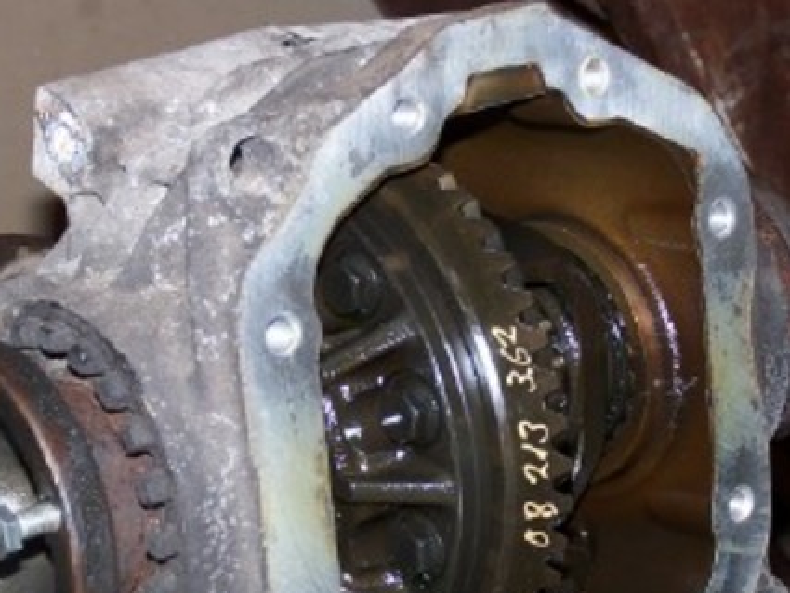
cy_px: 383
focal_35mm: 113
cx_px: 444
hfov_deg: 17.4
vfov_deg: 13.1
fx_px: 2580
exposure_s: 1/60
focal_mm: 12.4
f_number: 3.2
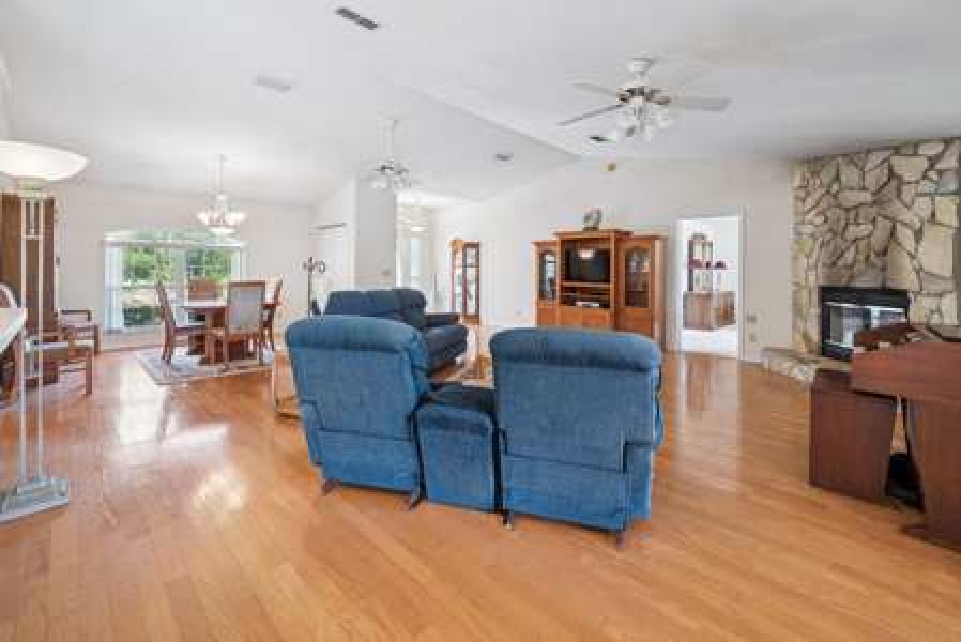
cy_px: 321
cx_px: 480
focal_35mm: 14
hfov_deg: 104.2
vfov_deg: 81.3
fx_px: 374
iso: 400
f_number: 8
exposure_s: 1/25
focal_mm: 14
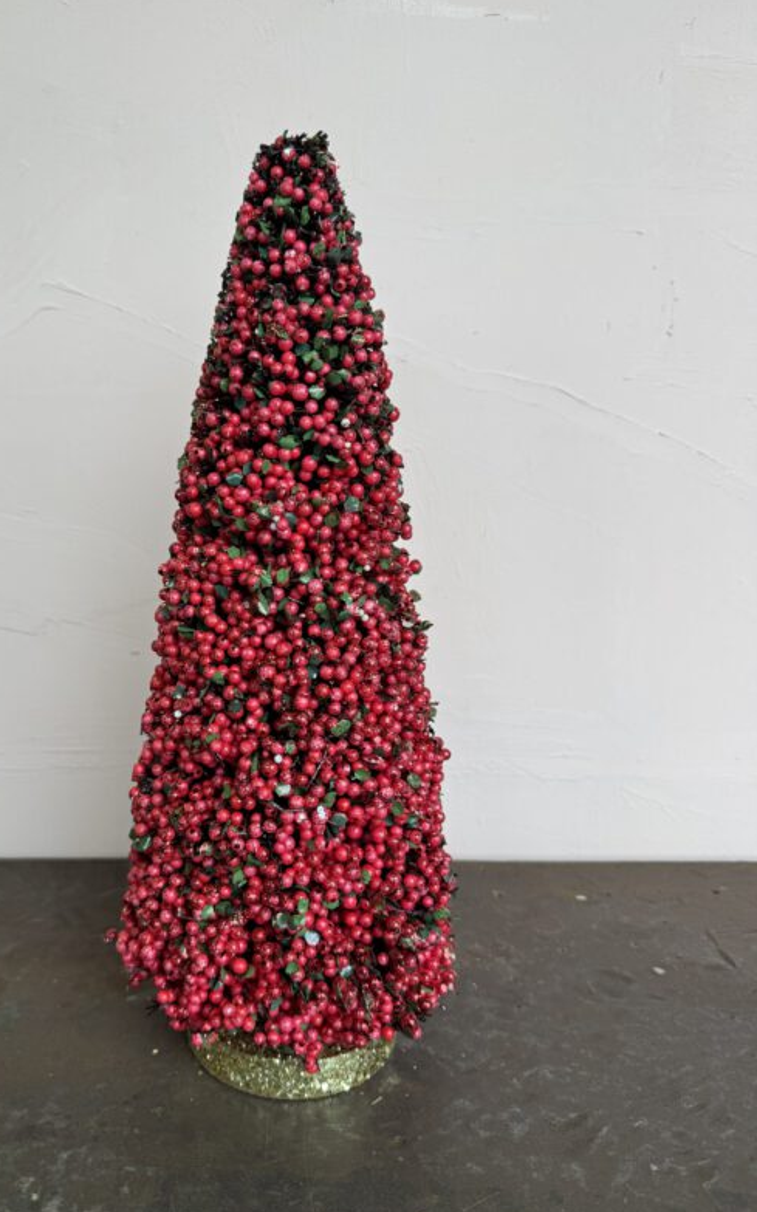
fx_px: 859
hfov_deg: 47.2
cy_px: 611
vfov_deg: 70.4
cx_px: 296
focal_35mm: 26
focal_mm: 6.76
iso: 125
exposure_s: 1/100
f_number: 1.78
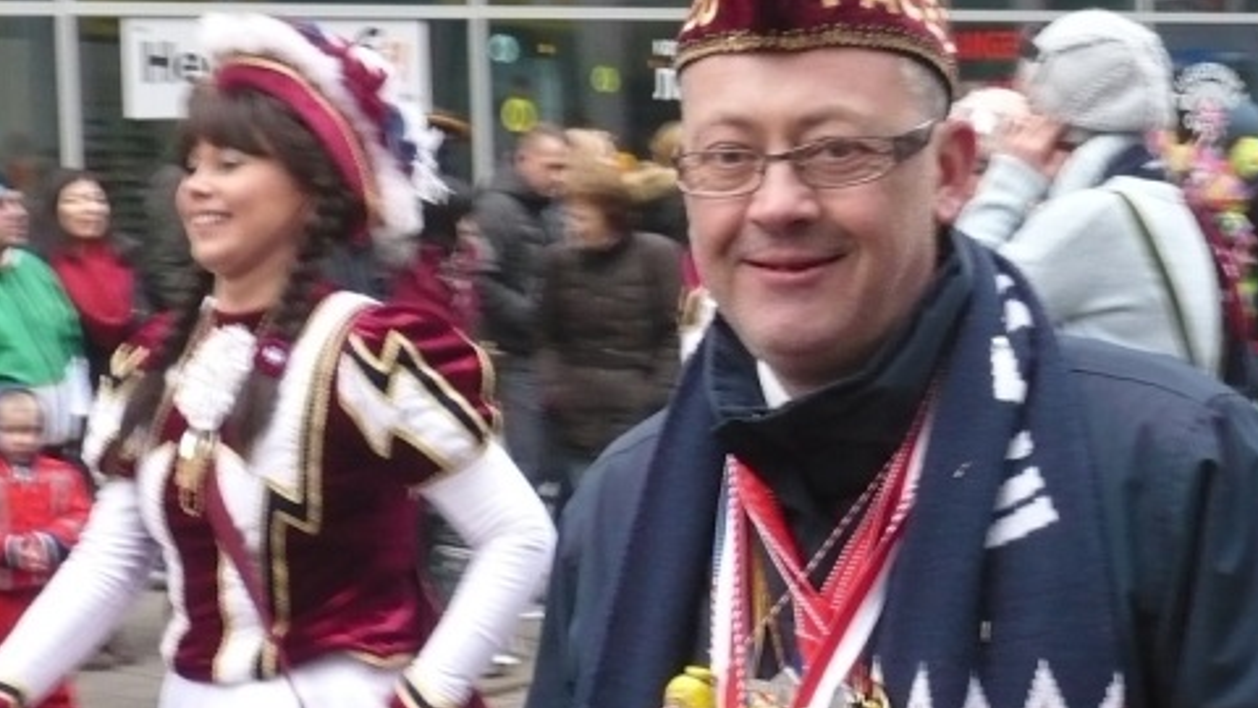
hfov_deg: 19.6
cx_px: 653
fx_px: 3636
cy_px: 329
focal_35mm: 109
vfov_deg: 11.1
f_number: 4
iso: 320
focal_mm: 11.5
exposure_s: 1/125
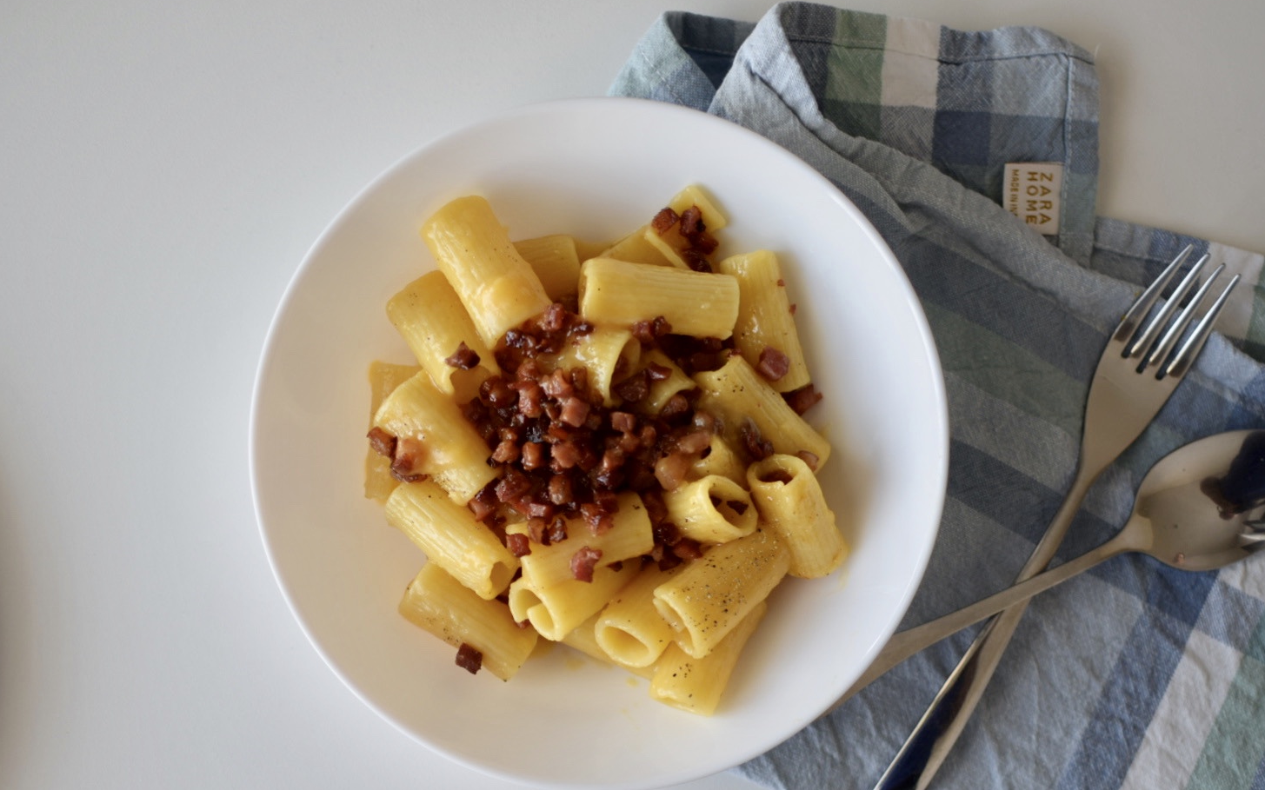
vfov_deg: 21.8
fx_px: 2053
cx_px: 589
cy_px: 442
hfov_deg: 34.2
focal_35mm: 60
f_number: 1.8
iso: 100
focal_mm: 35
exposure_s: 1/160
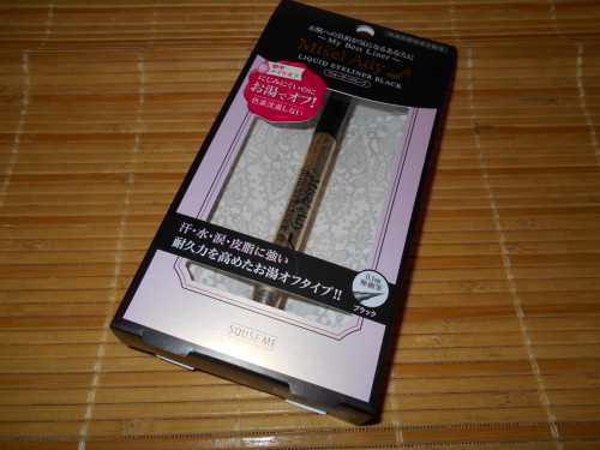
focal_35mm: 26
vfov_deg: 53.1
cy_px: 225
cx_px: 300
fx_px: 451
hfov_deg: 67.3
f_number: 8
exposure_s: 1/30
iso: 80
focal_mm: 4.6
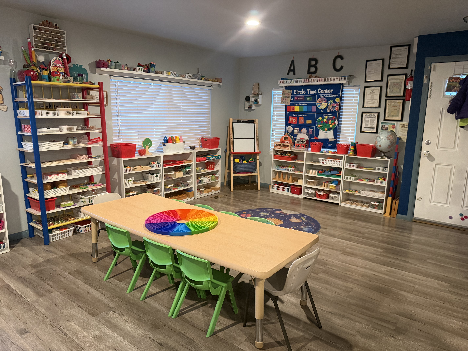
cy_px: 176
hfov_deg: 71.6
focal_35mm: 24
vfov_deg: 56.8
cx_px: 234
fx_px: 324
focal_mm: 6.76
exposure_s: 1/60
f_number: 1.78
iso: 800
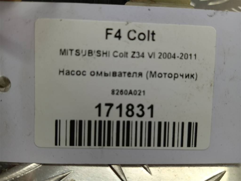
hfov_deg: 65.3
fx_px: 188
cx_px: 120
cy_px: 90
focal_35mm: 27
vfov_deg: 51.4
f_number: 1.6
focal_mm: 4.11
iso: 97
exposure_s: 1/50
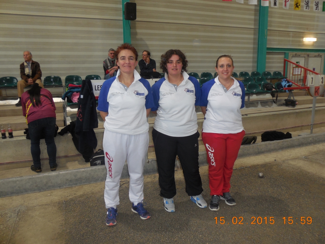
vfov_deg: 53.1
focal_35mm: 26
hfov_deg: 67.3
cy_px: 122
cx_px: 162
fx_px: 244
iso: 200
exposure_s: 1/25
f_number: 3.5
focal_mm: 4.6
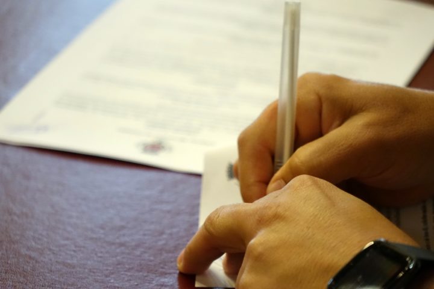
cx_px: 217
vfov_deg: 6.9
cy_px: 144
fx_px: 2411
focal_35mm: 200
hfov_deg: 10.3
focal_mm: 73.3
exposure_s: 1/200
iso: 2000
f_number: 2.8
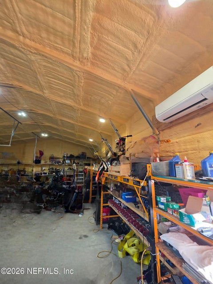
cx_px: 106
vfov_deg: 106.2
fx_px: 107
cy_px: 142
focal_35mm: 13
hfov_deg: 89.9
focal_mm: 2.2
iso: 160
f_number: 1.9
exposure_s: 1/120
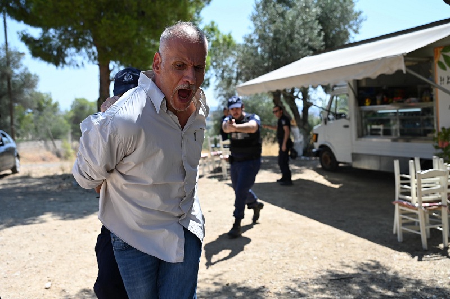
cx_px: 225
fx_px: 437
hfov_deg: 54.5
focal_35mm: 35
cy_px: 150
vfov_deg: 37.8
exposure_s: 1/640
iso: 100
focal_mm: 35
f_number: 4
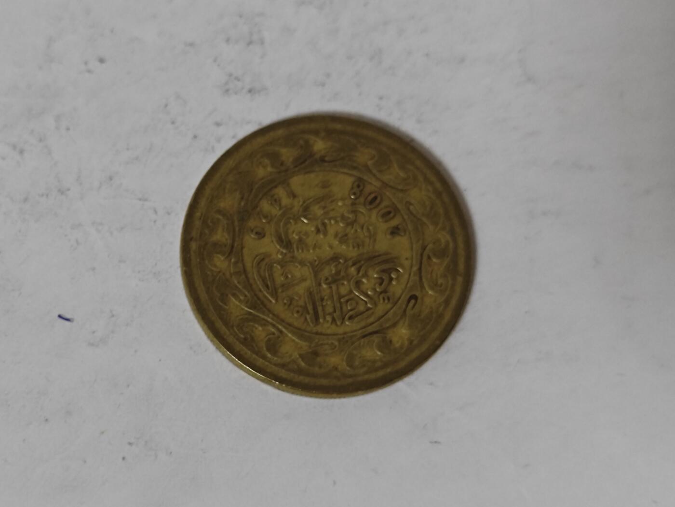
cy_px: 254
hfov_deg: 26.0
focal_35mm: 75
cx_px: 338
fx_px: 1462
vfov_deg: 19.6
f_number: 1.9
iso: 400
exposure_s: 1/52.4
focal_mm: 8.7
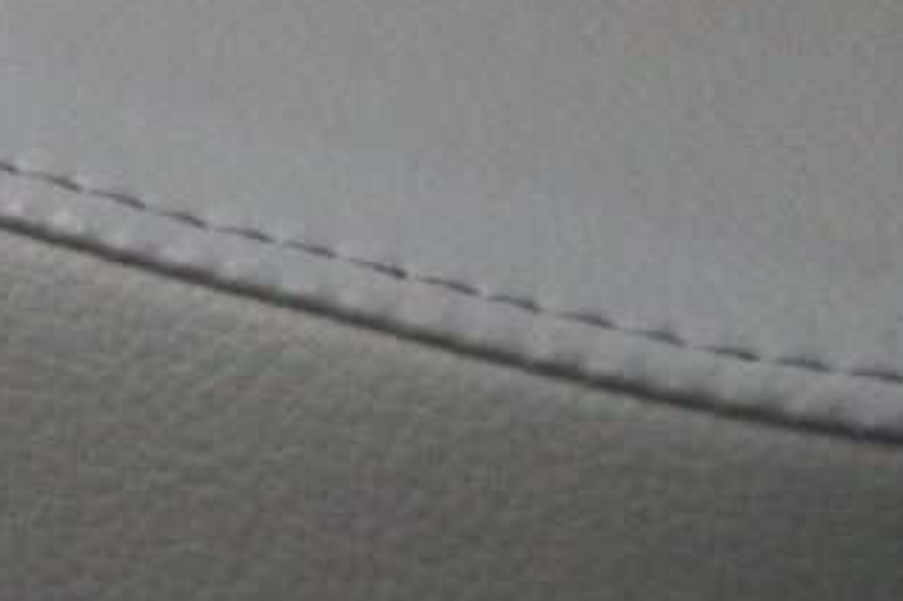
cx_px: -1330
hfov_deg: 3.9
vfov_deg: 2.6
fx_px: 13036
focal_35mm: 520
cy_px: -1246
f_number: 5.6
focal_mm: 44
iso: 360
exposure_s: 1/125
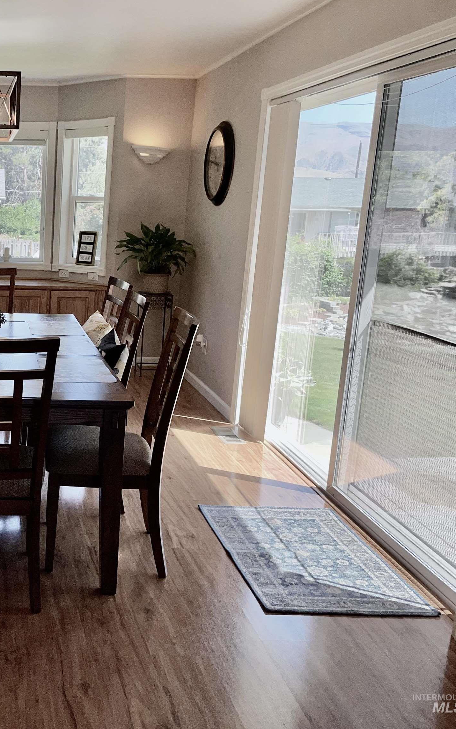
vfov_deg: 52.7
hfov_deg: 31.7
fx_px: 736
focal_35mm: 37
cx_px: -4
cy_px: 364
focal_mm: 4.2
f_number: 1.6
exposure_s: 1/824
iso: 32
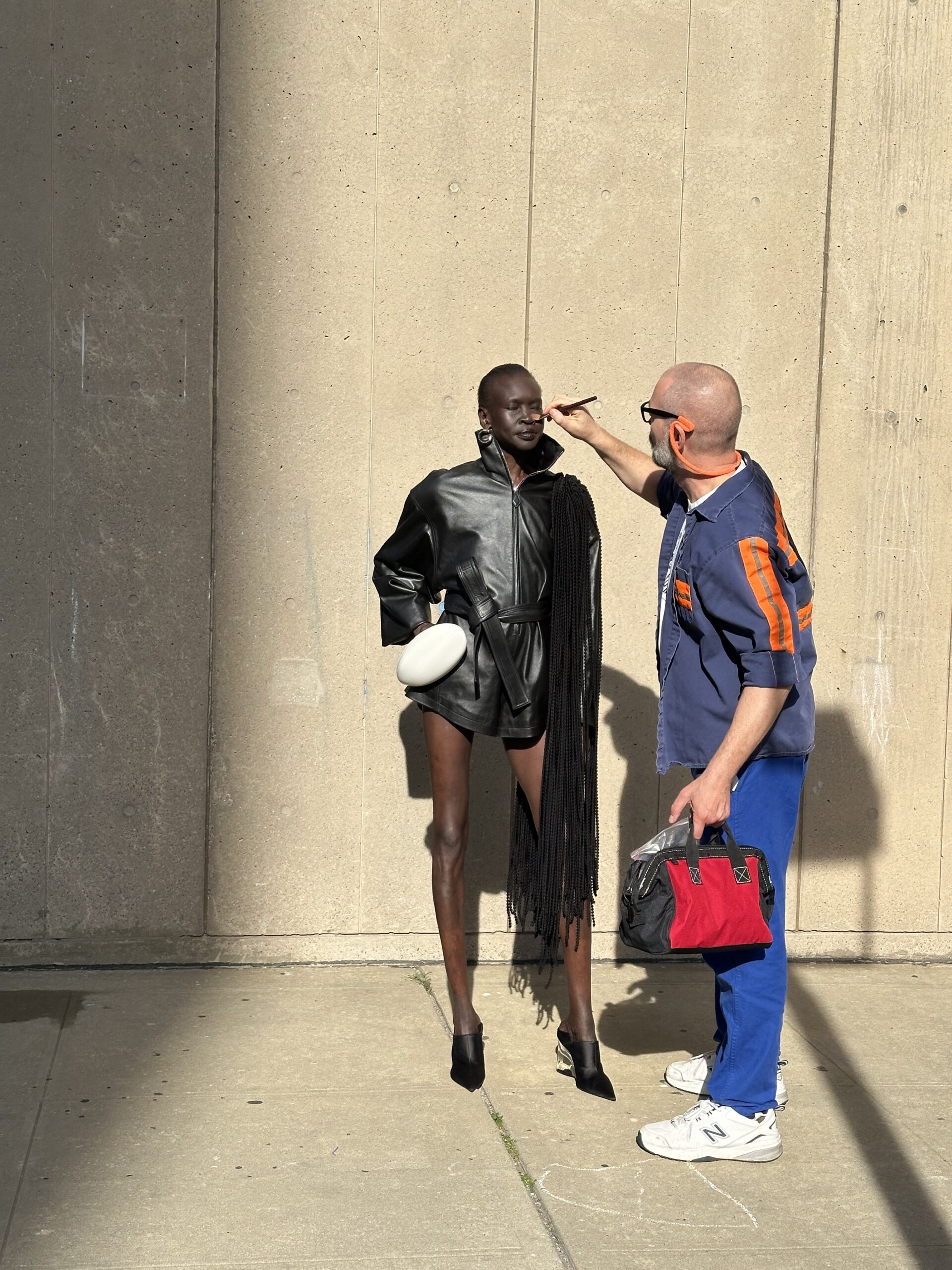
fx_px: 1760
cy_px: 635
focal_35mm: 48
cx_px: 476
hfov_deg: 30.3
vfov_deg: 39.7
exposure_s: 1/4184
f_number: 1.78
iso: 64
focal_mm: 6.86
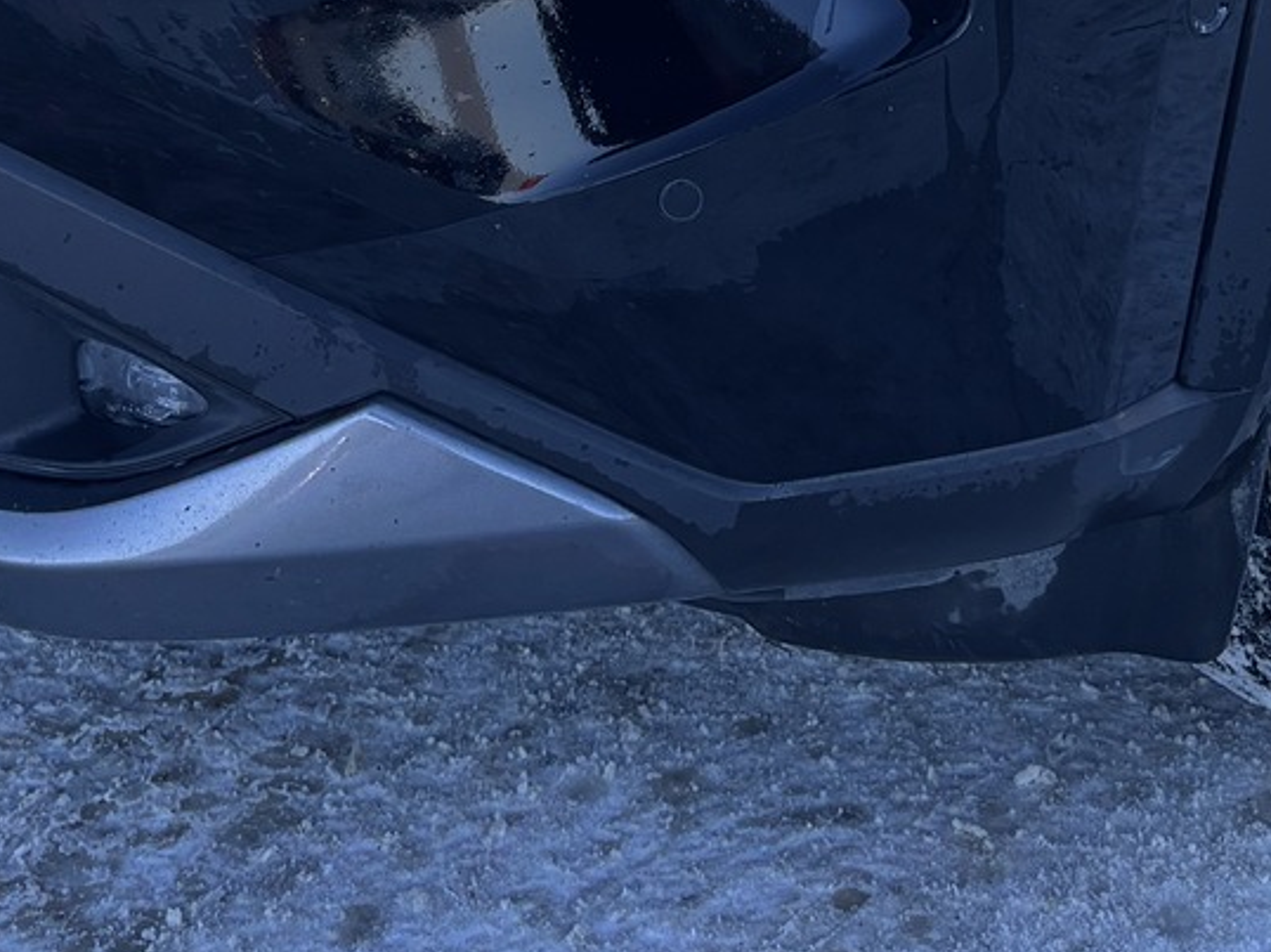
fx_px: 3633
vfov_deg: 13.5
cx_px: 858
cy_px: -699
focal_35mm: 99
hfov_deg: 19.8
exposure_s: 1/654
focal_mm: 5.96
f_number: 1.6
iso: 50
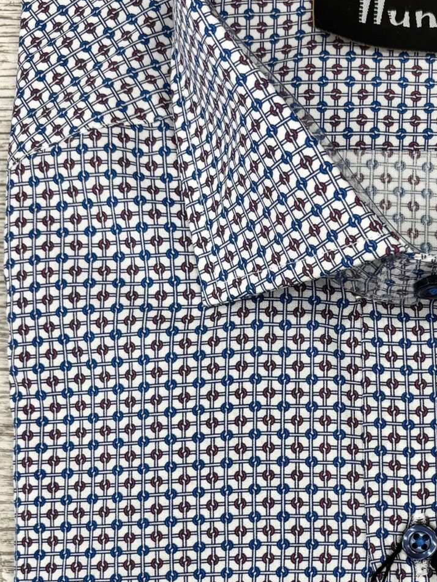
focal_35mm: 70
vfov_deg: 27.1
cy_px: 485
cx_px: 431
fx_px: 1179
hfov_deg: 20.4
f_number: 1.6
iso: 80
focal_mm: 5.96
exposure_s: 1/100
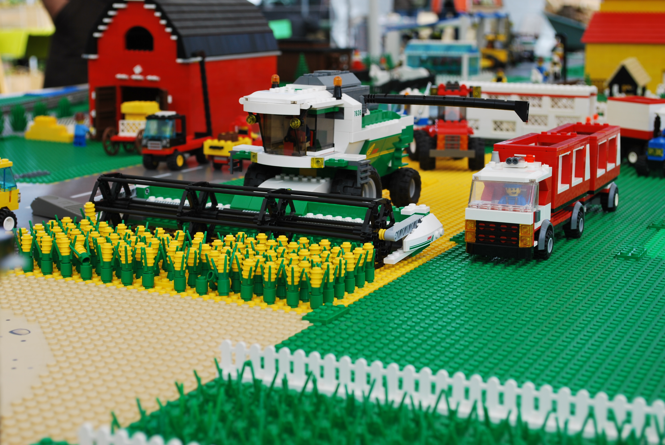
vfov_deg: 20.7
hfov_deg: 30.5
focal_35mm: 66
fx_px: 1221
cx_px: 332
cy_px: 222
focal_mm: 44
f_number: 8
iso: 100
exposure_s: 1/250
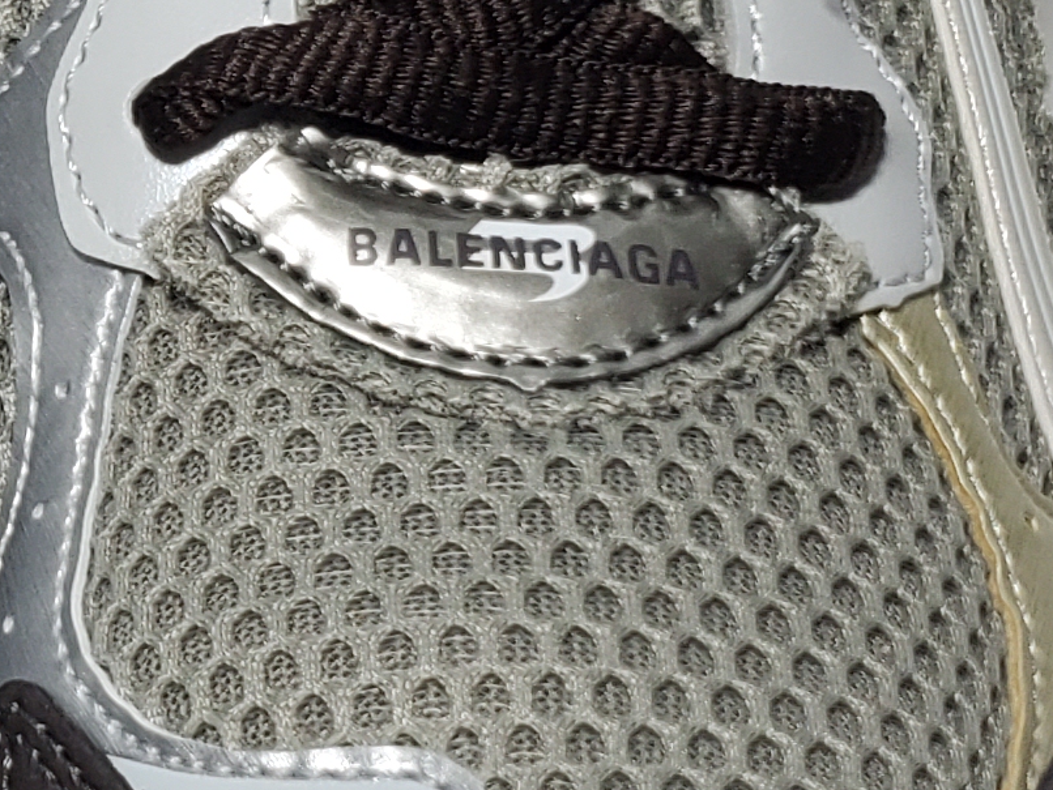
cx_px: -242
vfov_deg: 11.3
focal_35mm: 130
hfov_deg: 14.6
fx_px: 3956
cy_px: 31
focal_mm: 4.3
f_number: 1.5
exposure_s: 1/437
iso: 50
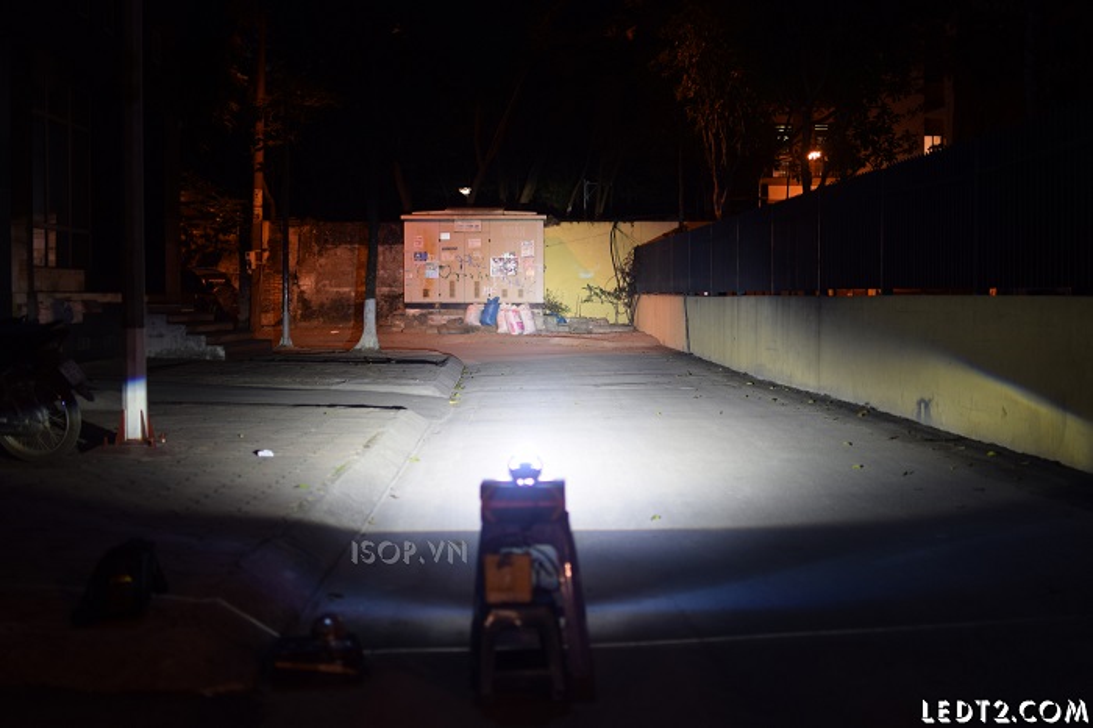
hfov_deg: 37.9
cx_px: 546
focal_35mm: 52
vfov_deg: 25.7
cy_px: 364
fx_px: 1593
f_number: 1.8
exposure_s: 1/15
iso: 200
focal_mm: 35
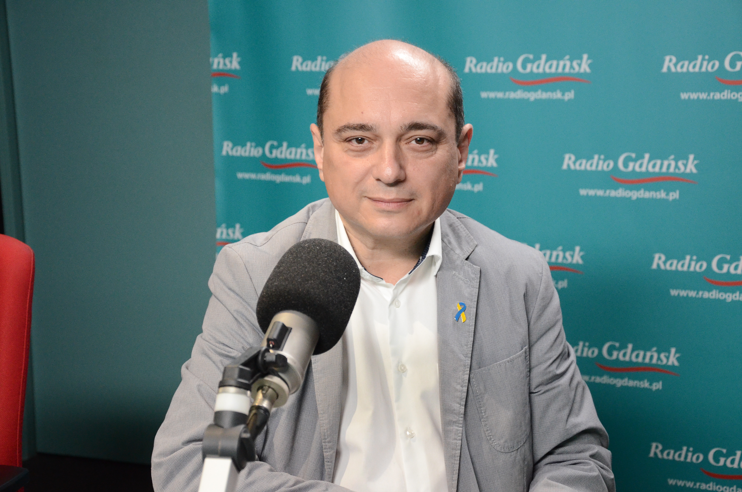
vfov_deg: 20.1
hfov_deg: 29.9
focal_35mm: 68
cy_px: 246
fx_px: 1388
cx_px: 371
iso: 3200
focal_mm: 45
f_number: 4.8
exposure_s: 1/100
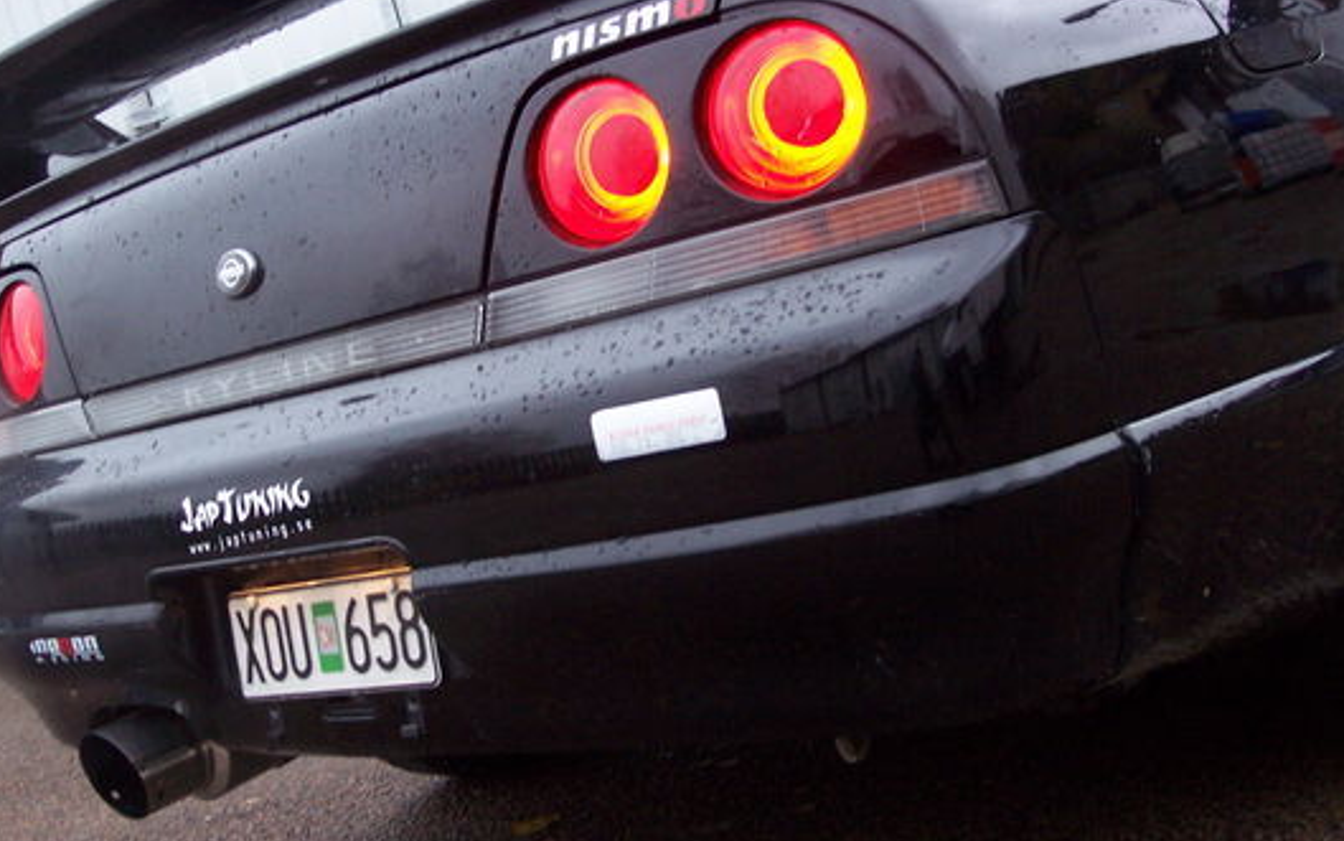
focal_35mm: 50
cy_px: 292
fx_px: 1832
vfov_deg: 25.7
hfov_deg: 40.1
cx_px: 551
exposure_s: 1/30
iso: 200
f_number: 3.4
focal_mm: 8
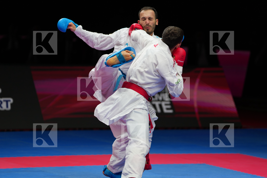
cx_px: 134
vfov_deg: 6.9
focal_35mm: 200
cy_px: 89
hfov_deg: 10.3
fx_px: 1483
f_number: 2.8
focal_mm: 200
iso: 400
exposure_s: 1/1000
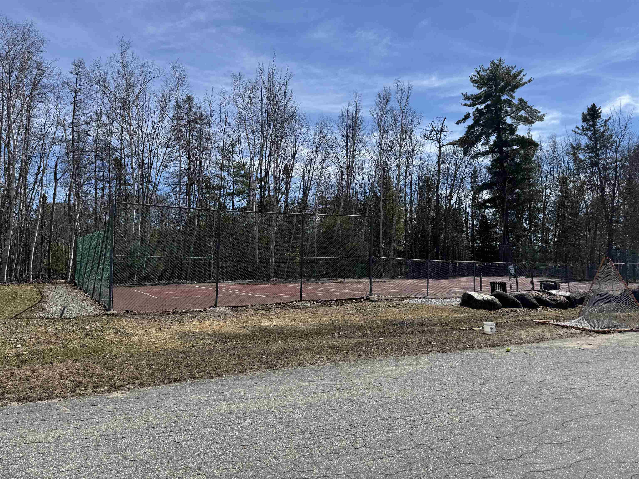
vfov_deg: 56.8
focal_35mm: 24
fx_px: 443
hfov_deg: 71.6
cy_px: 240
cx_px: 320
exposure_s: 1/5348
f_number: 1.78
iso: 80
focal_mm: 6.76
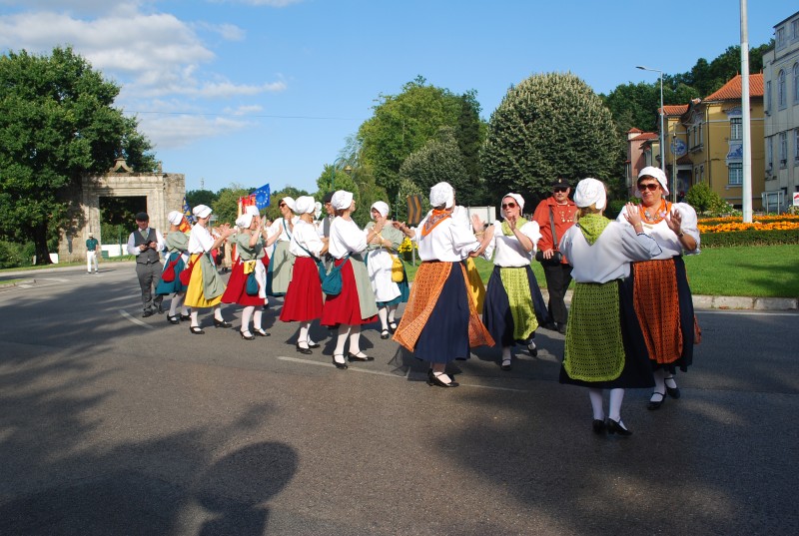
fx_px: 734
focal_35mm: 33
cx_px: 400
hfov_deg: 57.1
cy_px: 268
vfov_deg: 40.1
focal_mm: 22
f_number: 7.1
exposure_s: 1/200
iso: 100
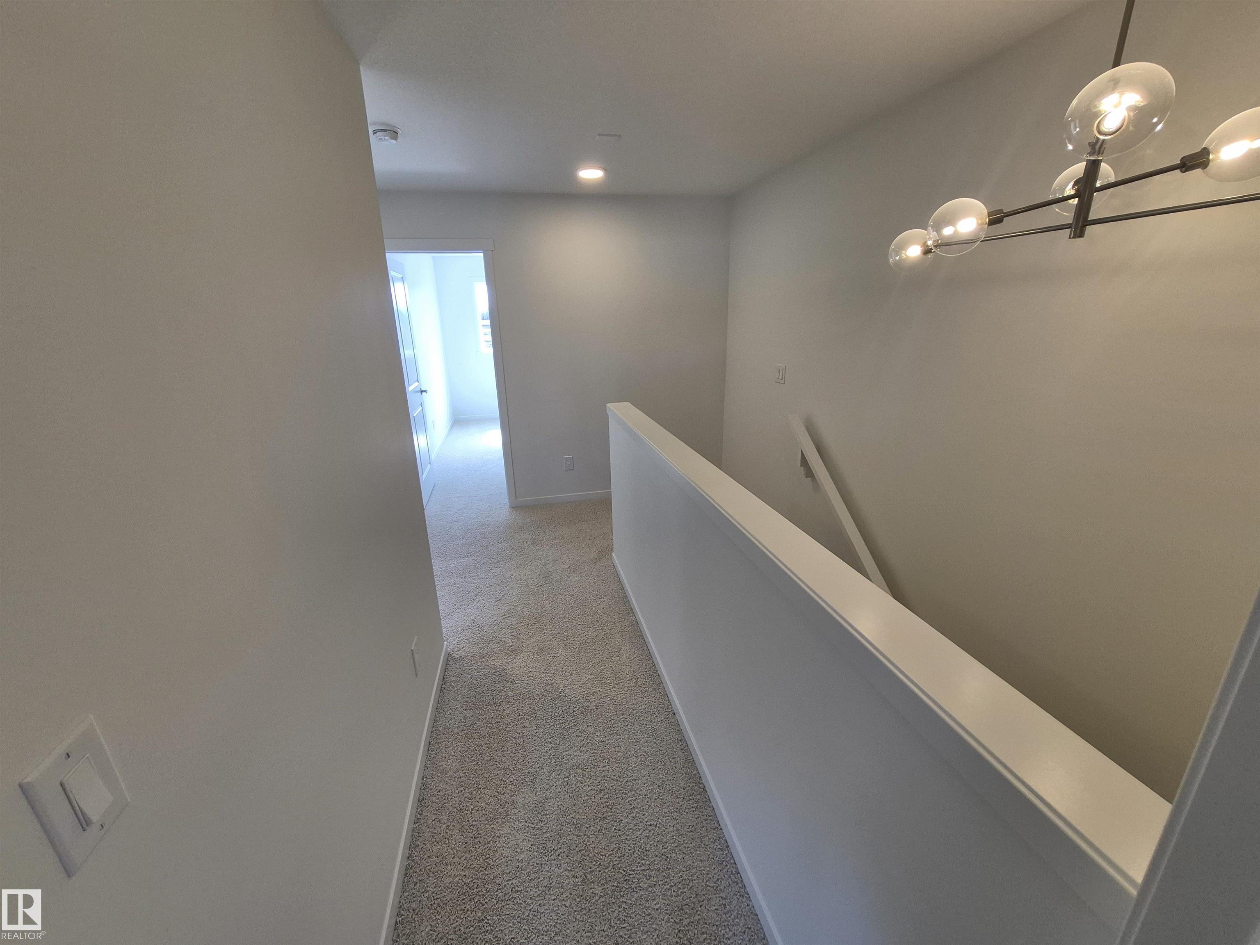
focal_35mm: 13
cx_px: 630
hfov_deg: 106.2
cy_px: 472
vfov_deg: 89.9
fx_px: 473
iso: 80
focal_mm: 1.74
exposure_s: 1/120
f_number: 2.2
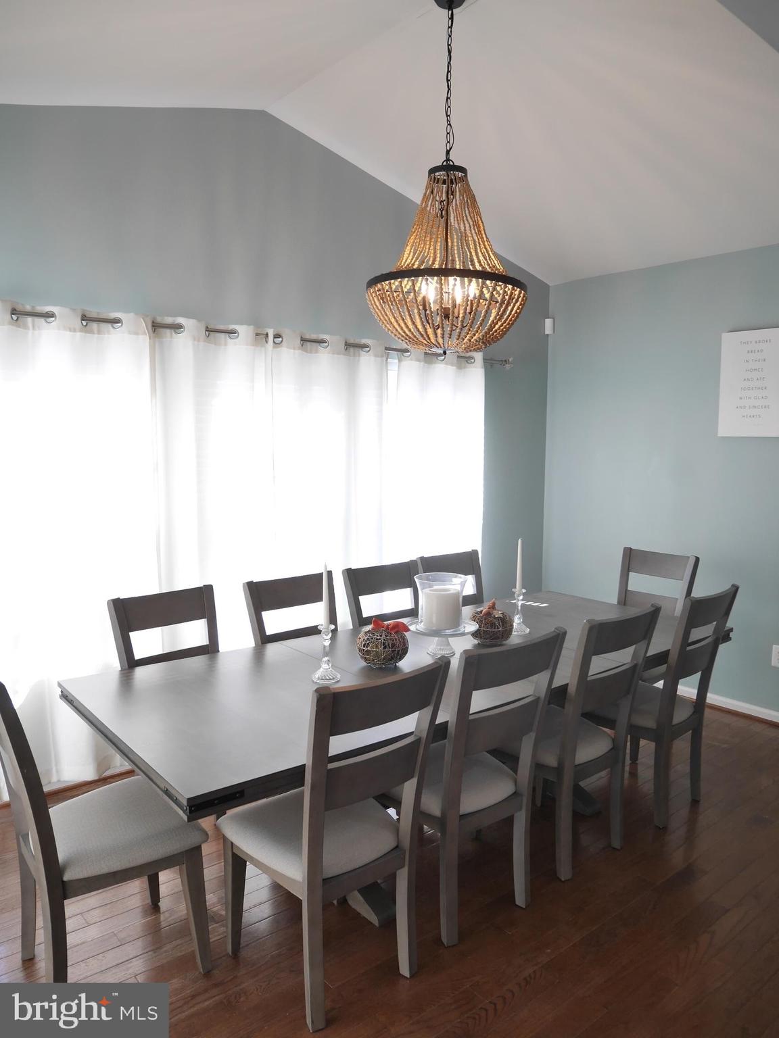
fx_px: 720
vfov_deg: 71.6
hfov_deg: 56.8
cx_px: 390
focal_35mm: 24
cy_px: 519
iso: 320
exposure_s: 1/60
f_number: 3.5
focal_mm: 12
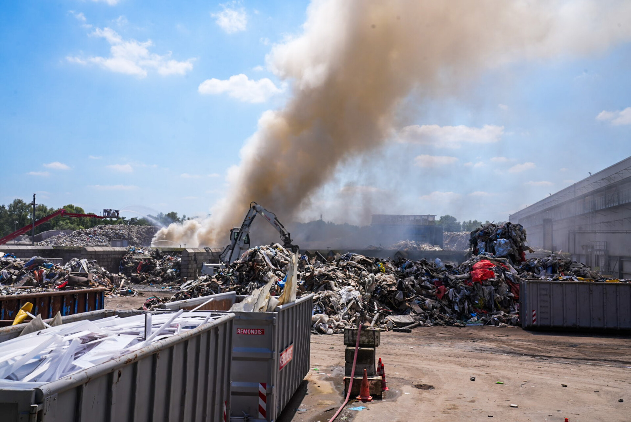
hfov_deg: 53.1
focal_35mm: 36
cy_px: 211
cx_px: 316
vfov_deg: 36.9
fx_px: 631
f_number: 13
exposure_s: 1/400
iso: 250
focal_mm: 36
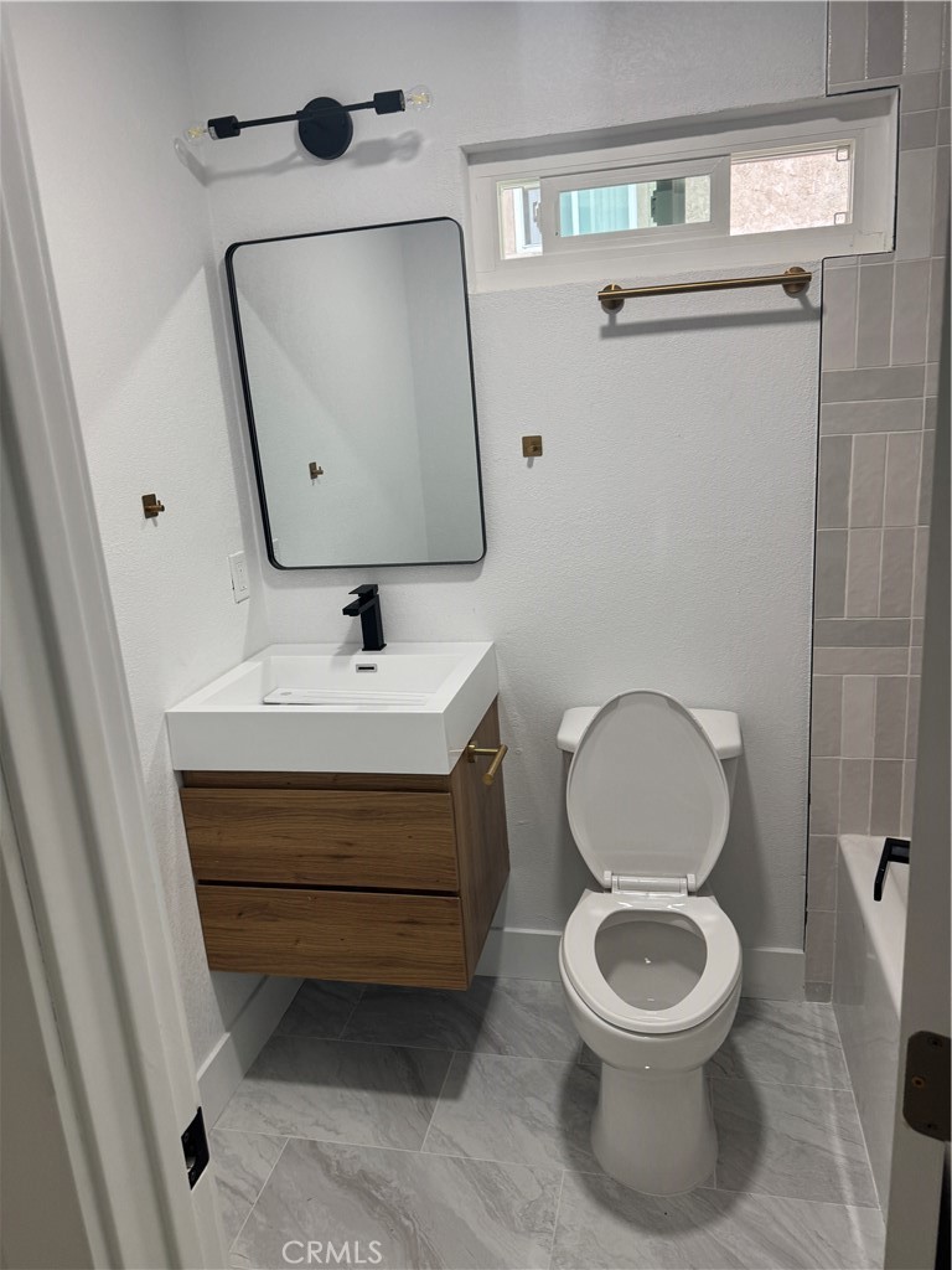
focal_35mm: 24
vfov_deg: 71.6
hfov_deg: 56.8
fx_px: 880
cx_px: 476
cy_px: 635
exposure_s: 1/120
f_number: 1.78
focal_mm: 6.76
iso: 125
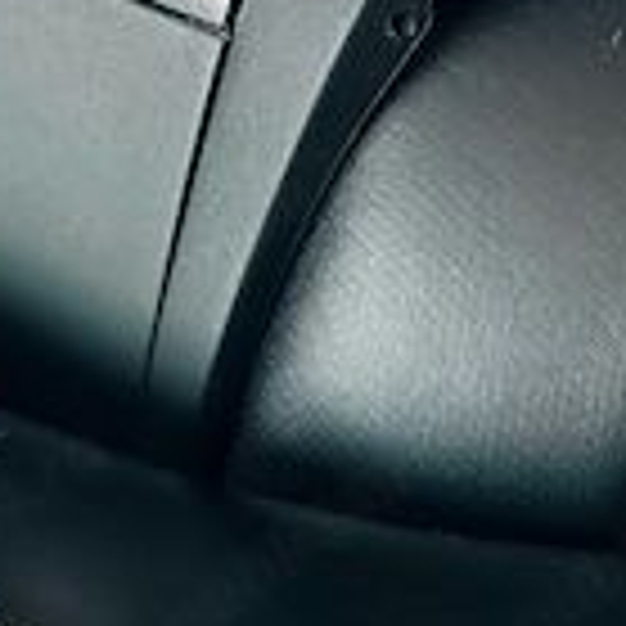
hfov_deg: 13.2
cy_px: -108
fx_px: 2701
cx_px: 396
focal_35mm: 132
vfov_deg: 12.9
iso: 320
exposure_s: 1/30
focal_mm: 5.96
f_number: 1.6
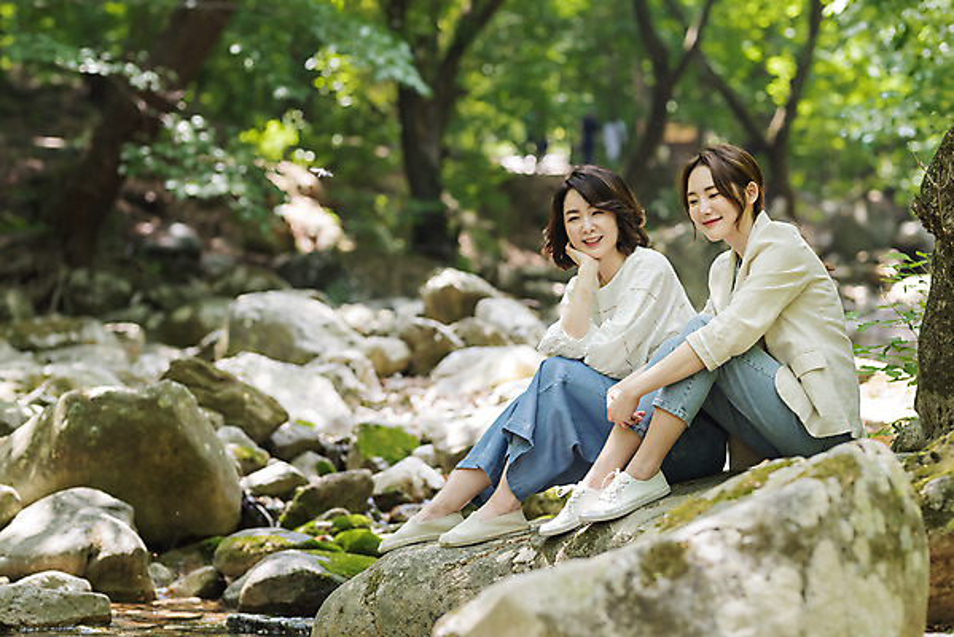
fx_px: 2253
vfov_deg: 16.1
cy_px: 318
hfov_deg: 23.9
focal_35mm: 85
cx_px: 477
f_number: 2.5
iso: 320
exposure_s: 1/320
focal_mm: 85
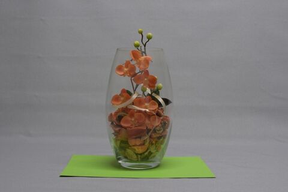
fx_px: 416
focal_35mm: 52
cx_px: 144
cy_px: 96
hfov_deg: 38.2
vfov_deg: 26.0
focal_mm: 35
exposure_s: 1/4
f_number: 9
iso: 500
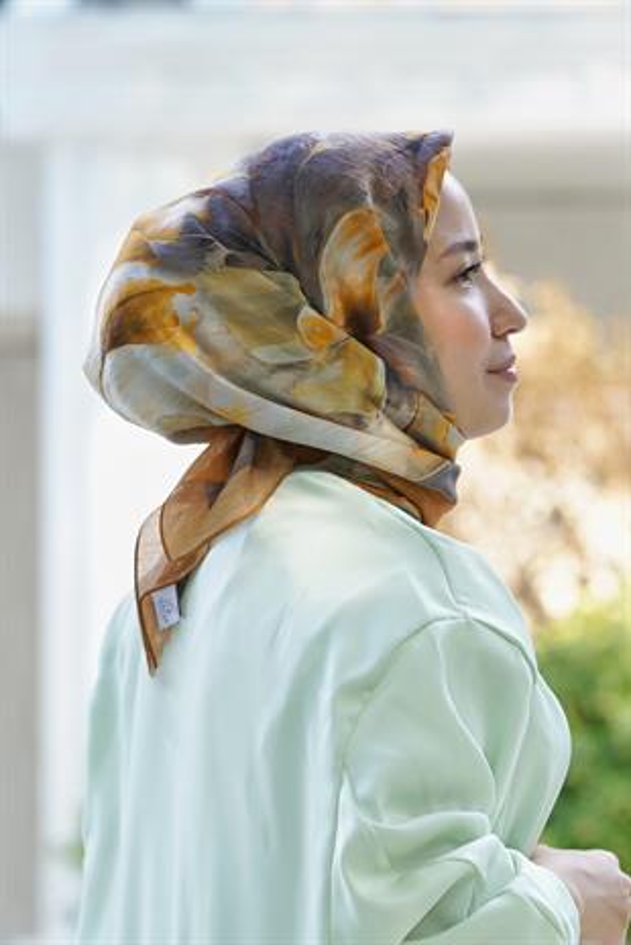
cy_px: 472
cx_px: 316
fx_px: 3281
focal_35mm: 125
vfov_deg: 16.4
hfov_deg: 11.0
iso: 500
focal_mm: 125
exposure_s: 1/125
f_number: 5
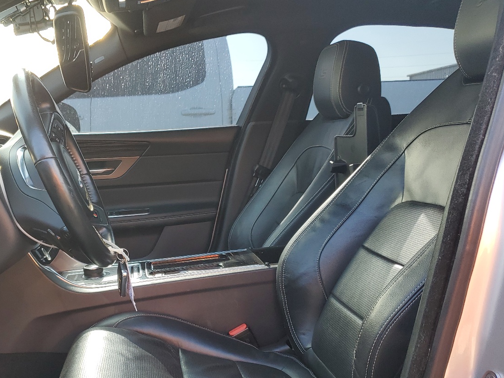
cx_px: 142
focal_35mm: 38
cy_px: 257
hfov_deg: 47.6
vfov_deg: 37.2
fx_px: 553
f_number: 1.5
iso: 50
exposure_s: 1/161
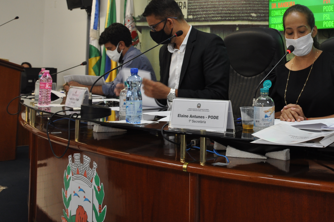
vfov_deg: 23.4
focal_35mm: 57
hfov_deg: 34.4
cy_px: 46
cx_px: 249
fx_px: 528
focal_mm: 24
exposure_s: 1/25
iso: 400
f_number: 5
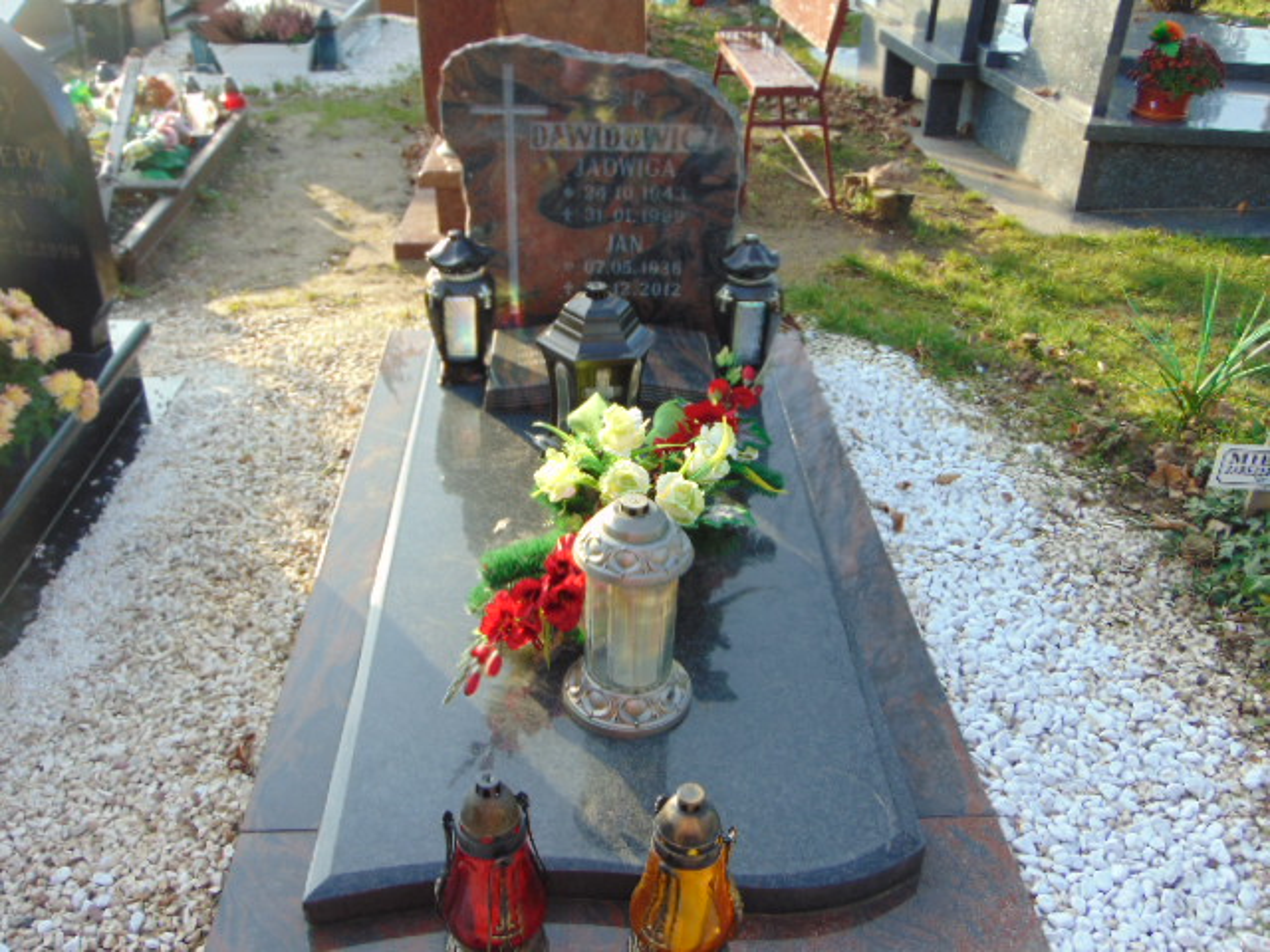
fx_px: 1211
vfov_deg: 42.9
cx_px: 635
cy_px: 476
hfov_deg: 55.4
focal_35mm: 33
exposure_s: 1/200
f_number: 3.2
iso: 80
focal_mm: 5.8
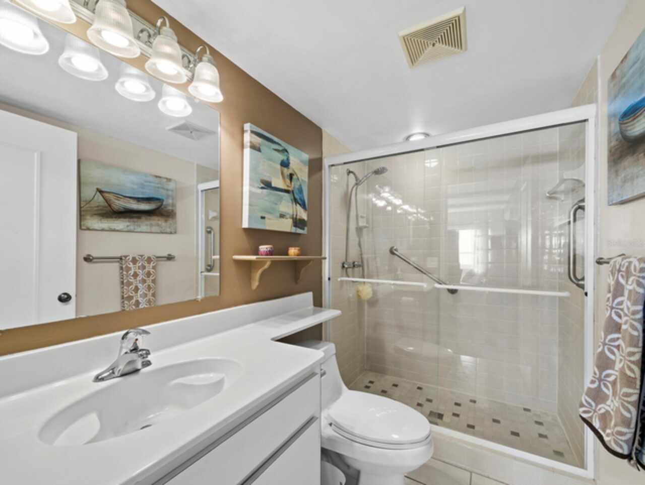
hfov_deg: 102.0
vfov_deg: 85.8
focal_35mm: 14
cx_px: 322
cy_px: 242
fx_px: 261
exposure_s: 1/2
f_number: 11
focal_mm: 7
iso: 400
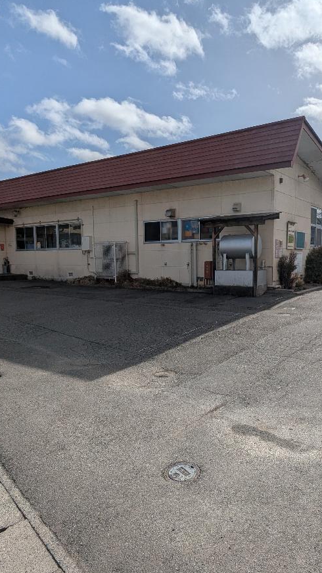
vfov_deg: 76.3
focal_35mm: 24
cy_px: 292
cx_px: 198
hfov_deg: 47.3
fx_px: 365
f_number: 2.2
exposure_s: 1/5464
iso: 35
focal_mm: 2.35
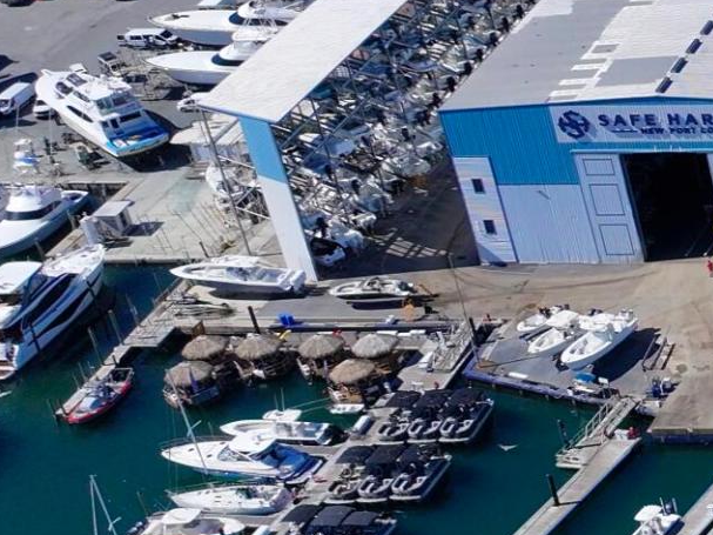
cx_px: 1575
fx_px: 2348
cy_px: 464
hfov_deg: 13.7
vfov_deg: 12.9
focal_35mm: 114
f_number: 2.8
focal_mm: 12.29
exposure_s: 1/4000
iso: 120
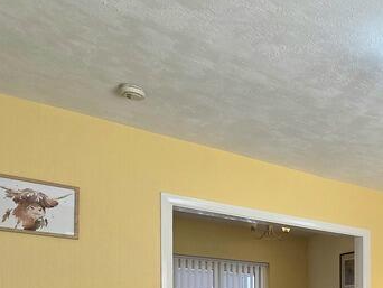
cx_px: 452
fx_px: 421
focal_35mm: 38
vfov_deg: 32.9
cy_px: 320
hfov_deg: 37.7
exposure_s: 1/103
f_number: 2.2
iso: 50
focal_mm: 2.2
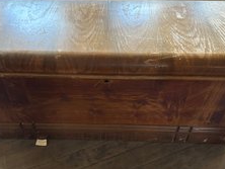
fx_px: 241
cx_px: 101
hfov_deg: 50.0
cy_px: 84
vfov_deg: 38.7
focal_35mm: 37
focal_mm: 6.86
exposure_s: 1/60
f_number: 1.78
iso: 320
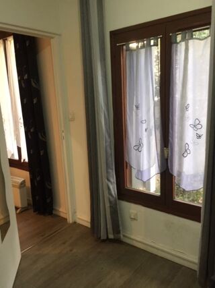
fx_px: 240
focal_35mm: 29
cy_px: 144
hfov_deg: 48.2
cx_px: 108
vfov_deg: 61.7
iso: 125
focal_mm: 4.15
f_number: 2.2
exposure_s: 1/33
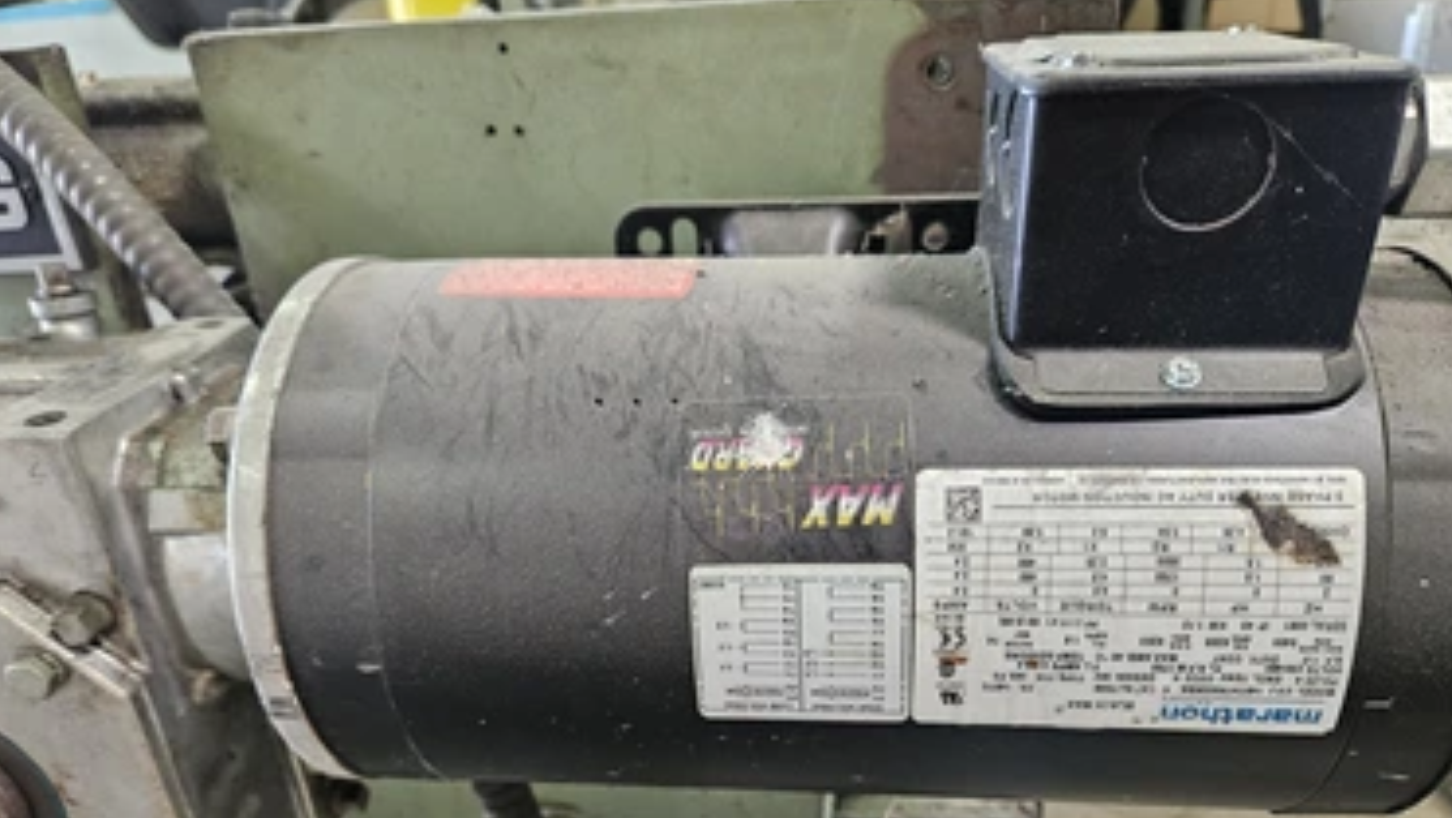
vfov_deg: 42.3
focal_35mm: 27
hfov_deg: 69.8
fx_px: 1040
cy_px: 548
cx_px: 763
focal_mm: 5.4
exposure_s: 1/120
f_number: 1.8
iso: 800
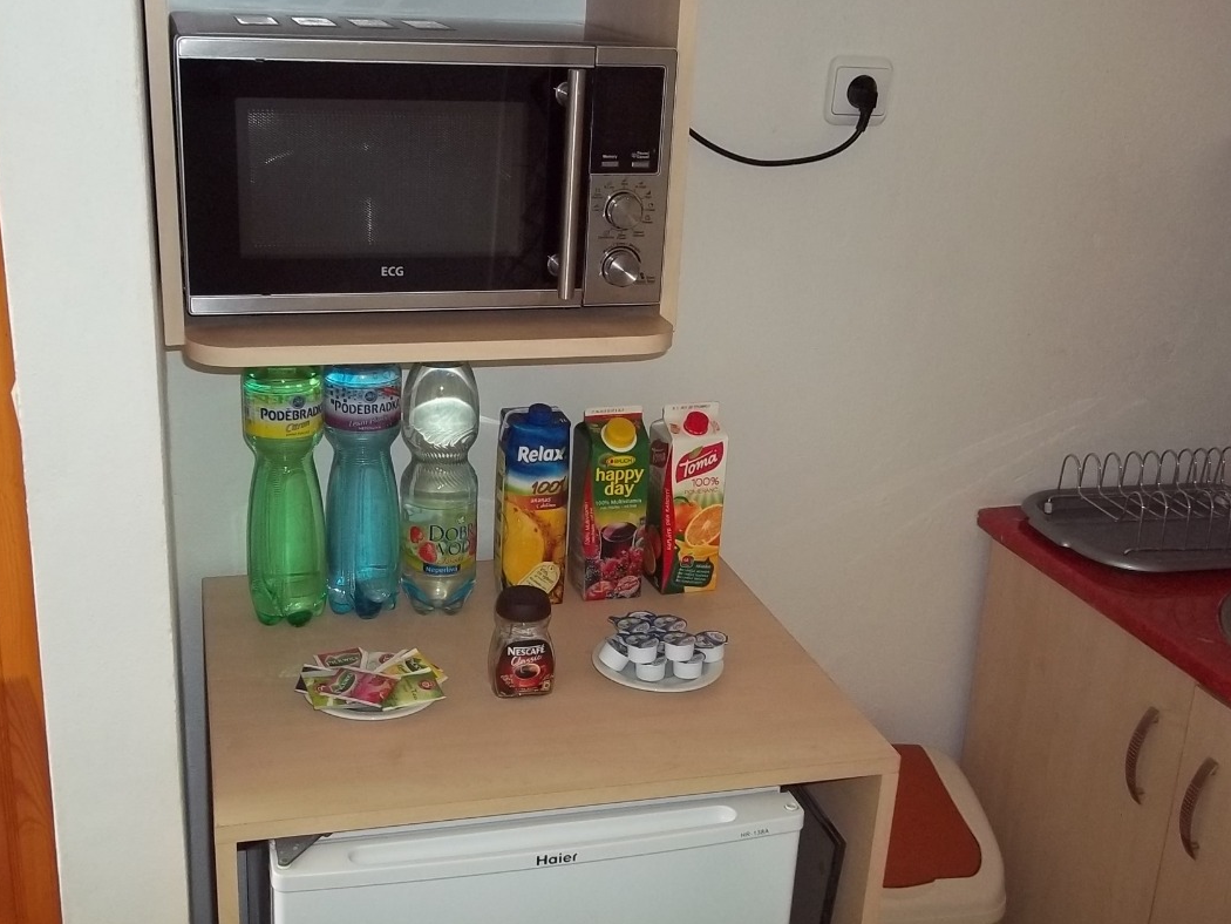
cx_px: 519
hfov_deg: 47.7
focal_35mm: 39
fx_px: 1387
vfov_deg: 36.8
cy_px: 476
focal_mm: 5.7
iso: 160
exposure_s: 1/30
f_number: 2.9
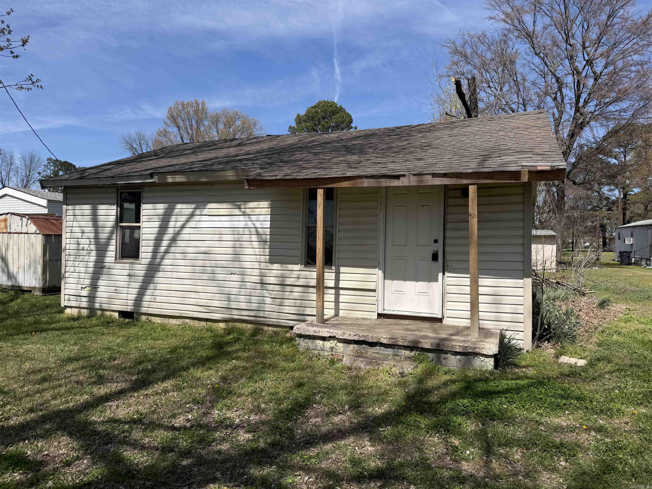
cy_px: 244
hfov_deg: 71.6
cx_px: 326
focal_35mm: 24
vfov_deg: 56.8
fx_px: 452
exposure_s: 1/5714
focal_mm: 6.76
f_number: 1.78
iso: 80
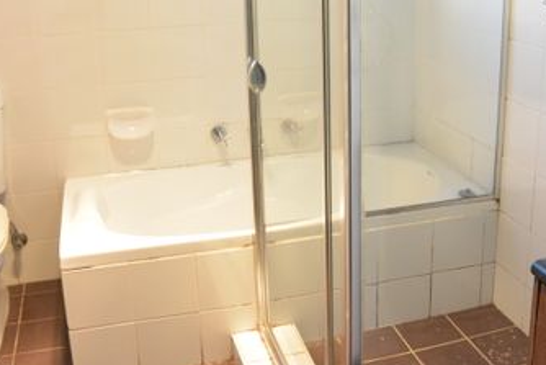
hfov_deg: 43.4
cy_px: 112
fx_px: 683
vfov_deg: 29.6
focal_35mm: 45
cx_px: 322
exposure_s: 1/80
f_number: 3.8
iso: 800
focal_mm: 12
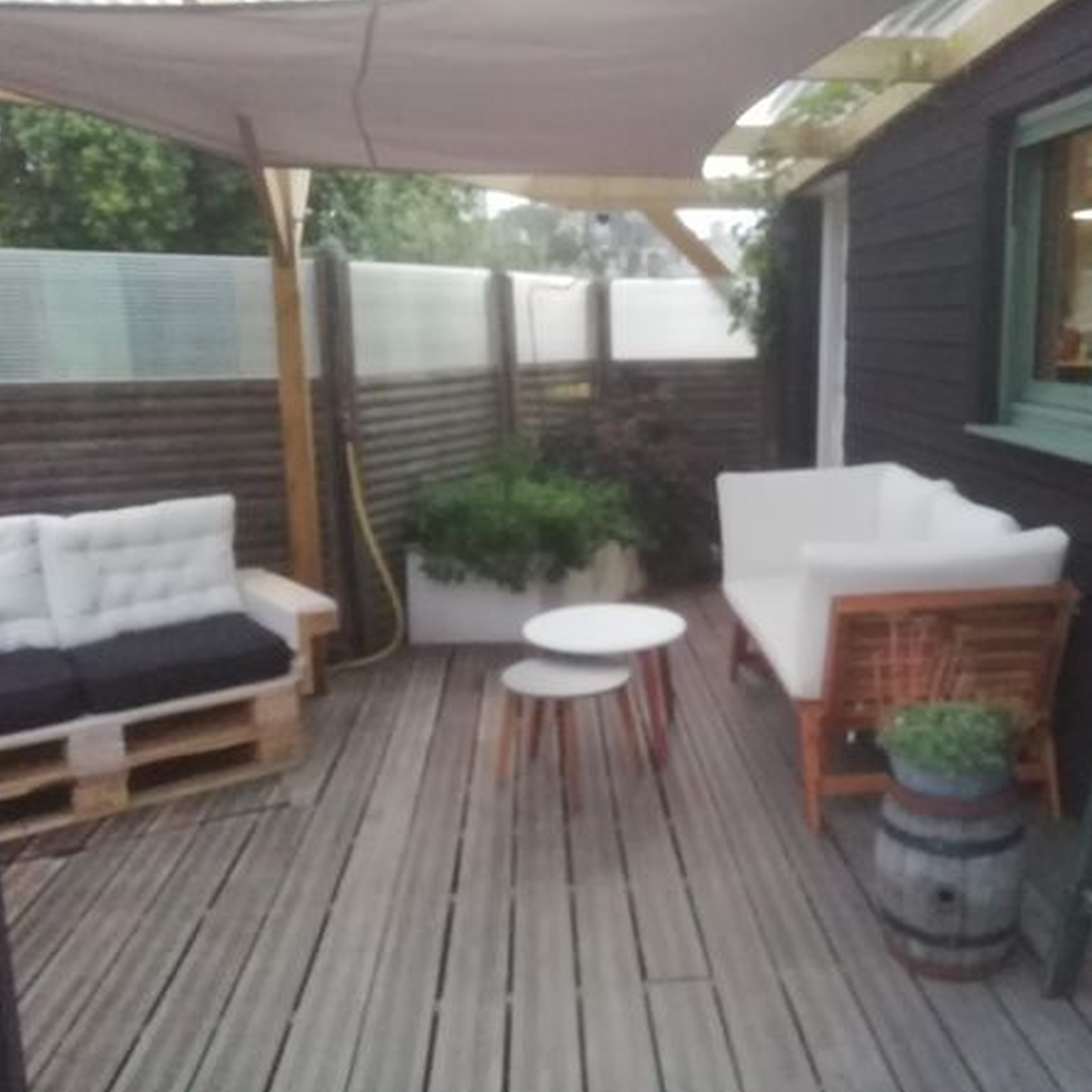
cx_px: 677
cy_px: 542
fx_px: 1106
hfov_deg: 52.0
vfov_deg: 52.5
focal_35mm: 31
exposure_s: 1/14.3
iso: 640
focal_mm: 3.21
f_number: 2.2
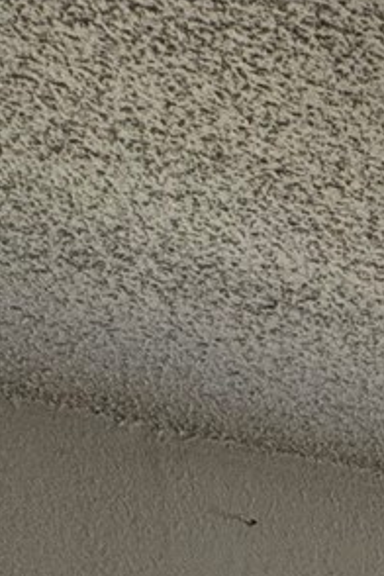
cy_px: 1405
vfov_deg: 14.1
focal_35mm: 95
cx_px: 1250
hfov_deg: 9.8
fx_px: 1520
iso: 50
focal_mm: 2.22
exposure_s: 1/120
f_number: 2.2
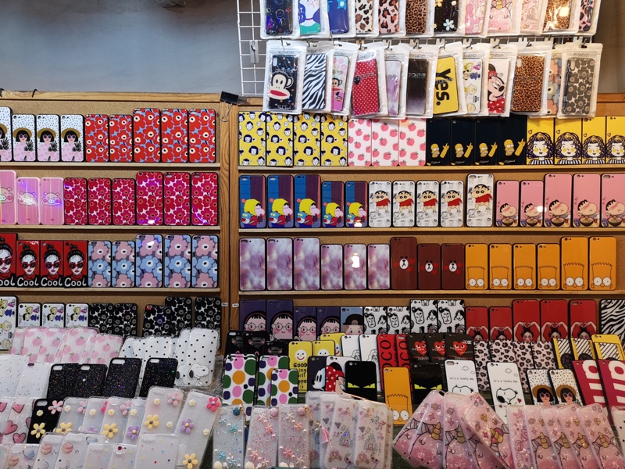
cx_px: 312
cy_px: 234
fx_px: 487
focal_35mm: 27
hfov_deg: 65.3
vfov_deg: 51.4
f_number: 1.8
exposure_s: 1/100
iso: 200
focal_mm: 3.95
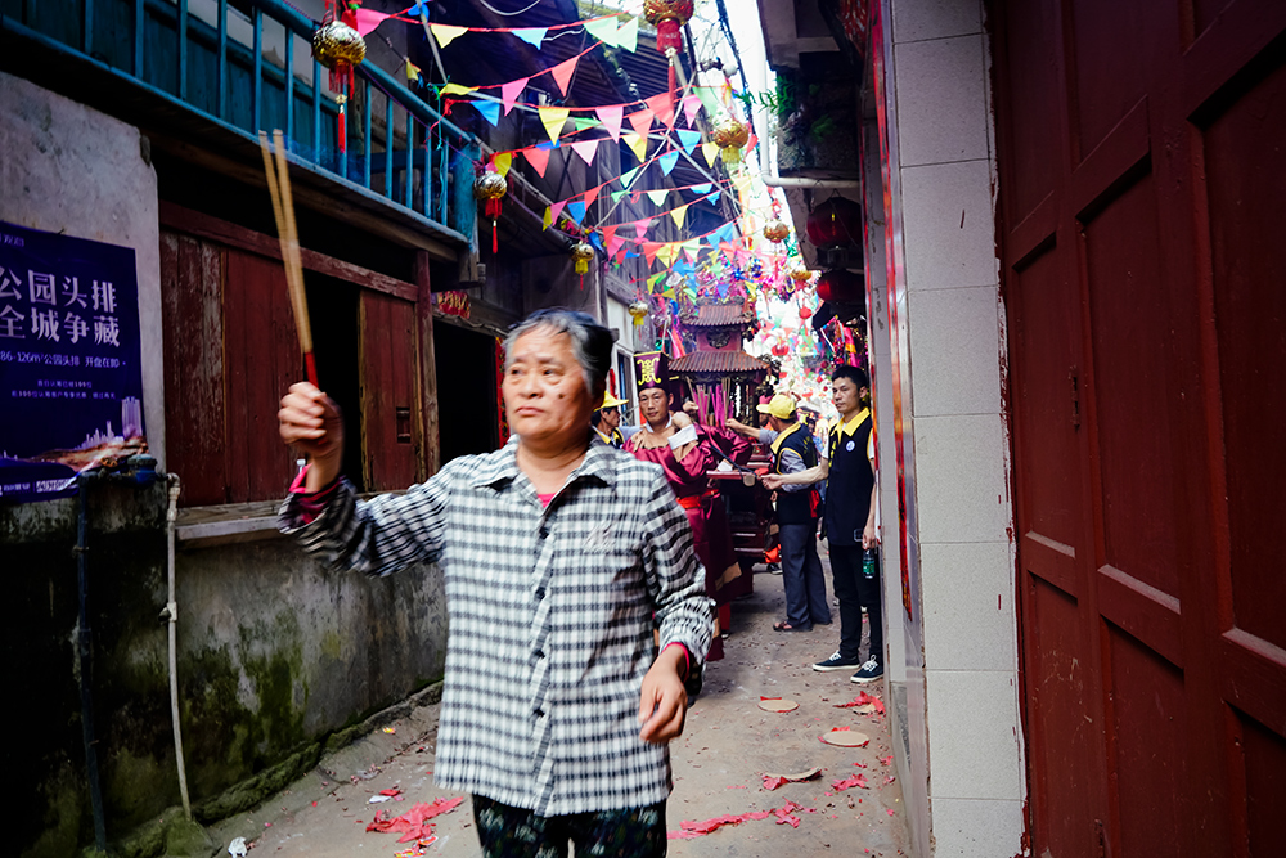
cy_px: 429
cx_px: 643
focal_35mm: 26
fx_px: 929
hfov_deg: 69.4
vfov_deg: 49.6
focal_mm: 26
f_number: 8
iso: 320
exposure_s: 1/50
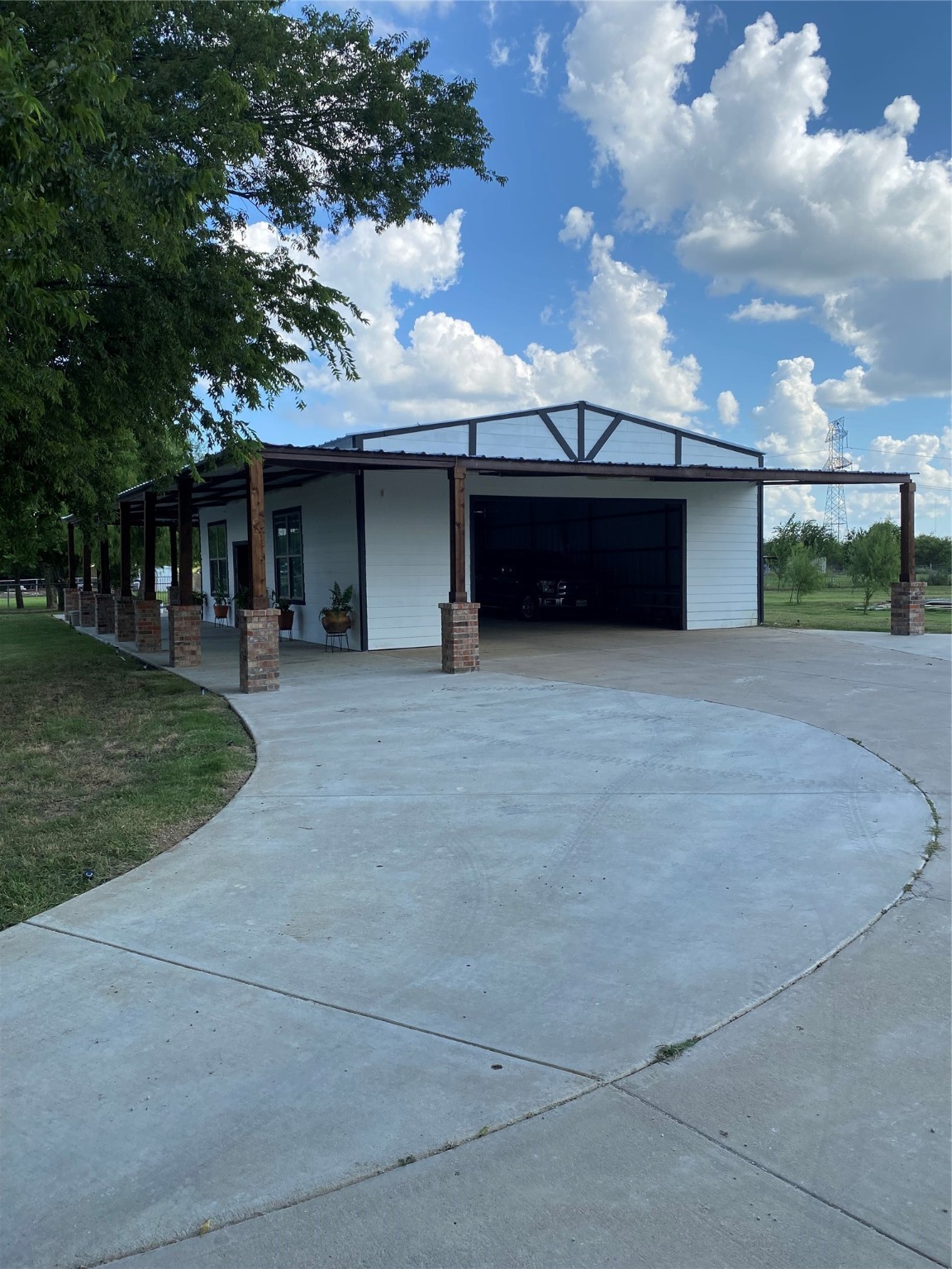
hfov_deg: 53.1
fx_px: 953
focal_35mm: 26
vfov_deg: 67.3
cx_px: 476
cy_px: 634
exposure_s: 1/2222
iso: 32
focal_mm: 4.25
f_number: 1.8
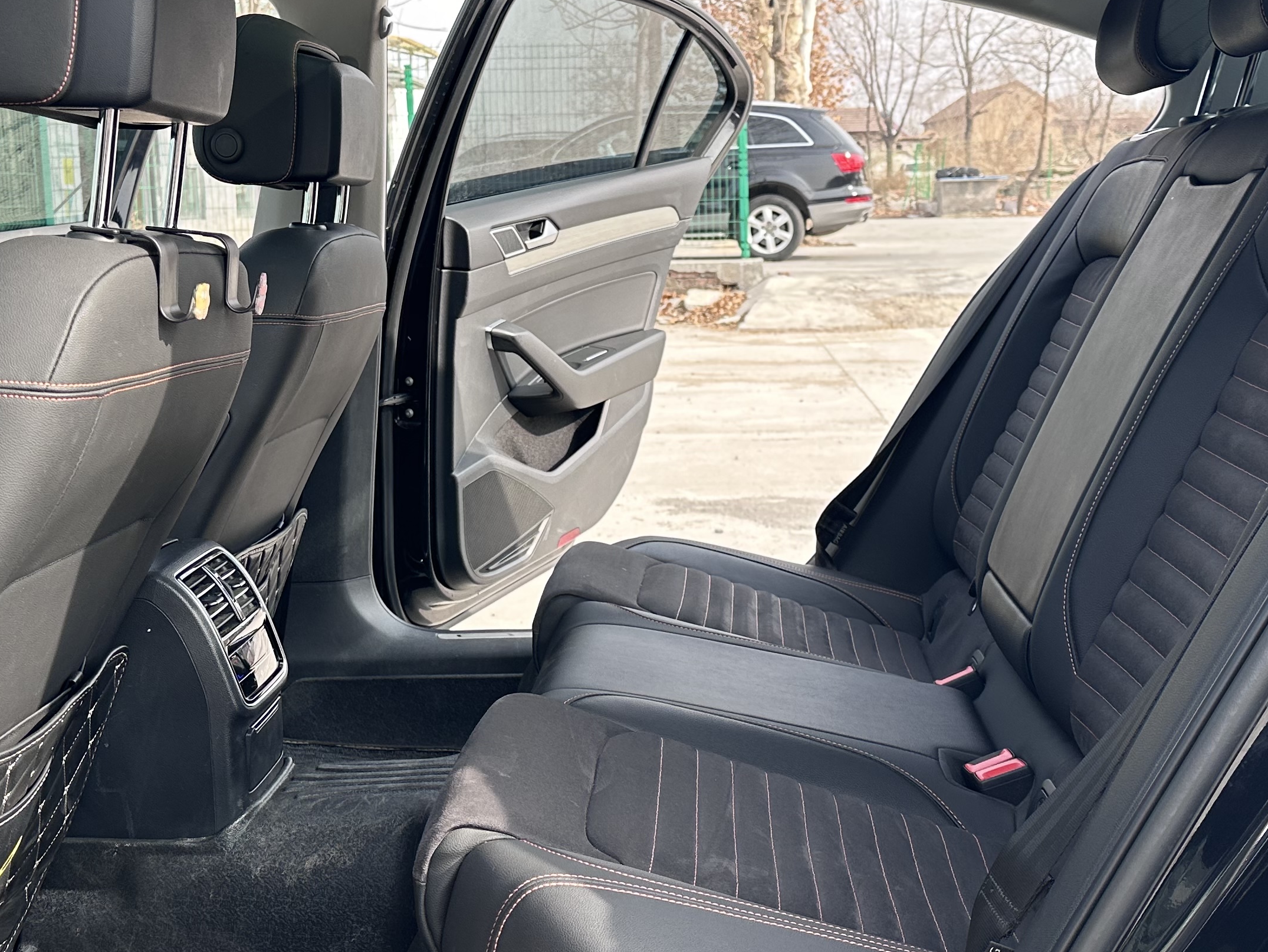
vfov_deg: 32.2
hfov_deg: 42.0
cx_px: 589
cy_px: 423
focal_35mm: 45
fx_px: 1649
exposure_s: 1/718
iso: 80
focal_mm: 6.86
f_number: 1.78
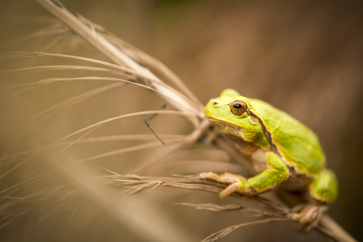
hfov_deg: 11.4
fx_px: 1816
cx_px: 182
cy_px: 121
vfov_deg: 7.6
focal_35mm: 180
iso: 800
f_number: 4.5
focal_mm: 180
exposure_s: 1/80
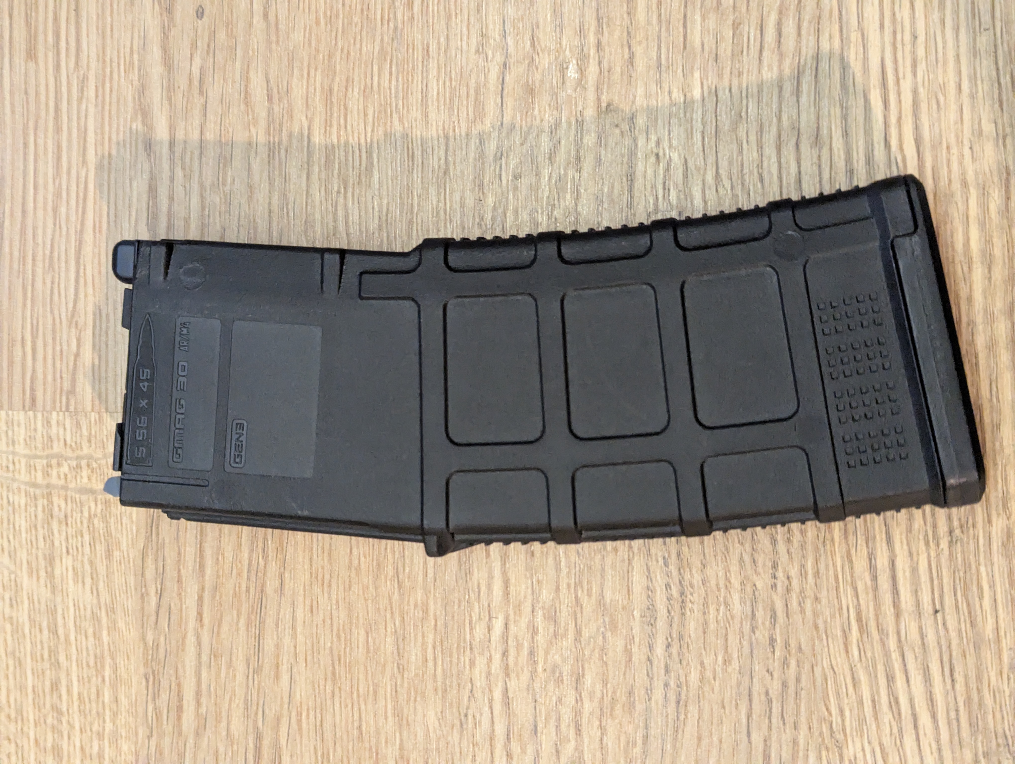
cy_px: 382
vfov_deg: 30.3
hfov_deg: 39.6
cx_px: 508
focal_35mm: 48
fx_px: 1409
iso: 1772
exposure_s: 1/87.2
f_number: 1.85
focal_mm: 6.81
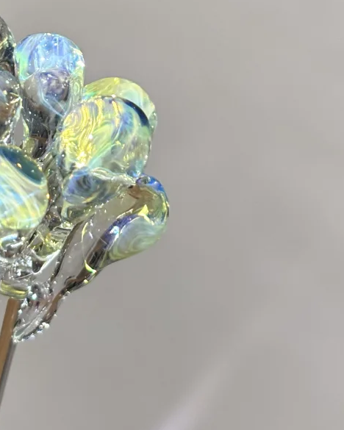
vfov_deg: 15.3
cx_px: 61
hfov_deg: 12.3
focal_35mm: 125
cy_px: 108
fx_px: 1591
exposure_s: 1/49
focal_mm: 5.96
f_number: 1.6
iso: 80
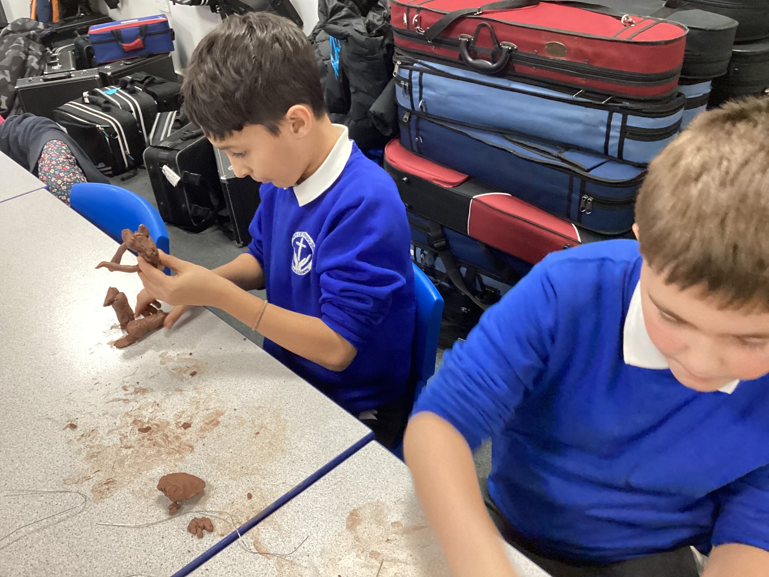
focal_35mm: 31
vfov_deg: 45.4
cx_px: 384
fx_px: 689
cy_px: 288
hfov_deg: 58.4
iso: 320
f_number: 2.4
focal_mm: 3.3
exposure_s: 1/50
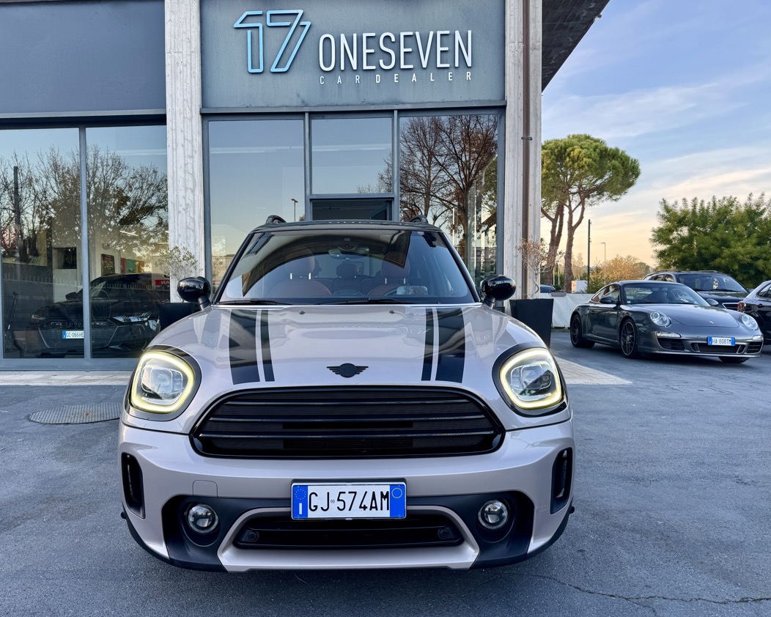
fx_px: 593
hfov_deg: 65.9
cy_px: 315
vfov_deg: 54.9
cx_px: 358
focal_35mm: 26
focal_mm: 6.76
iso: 80
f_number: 1.78
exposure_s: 1/166
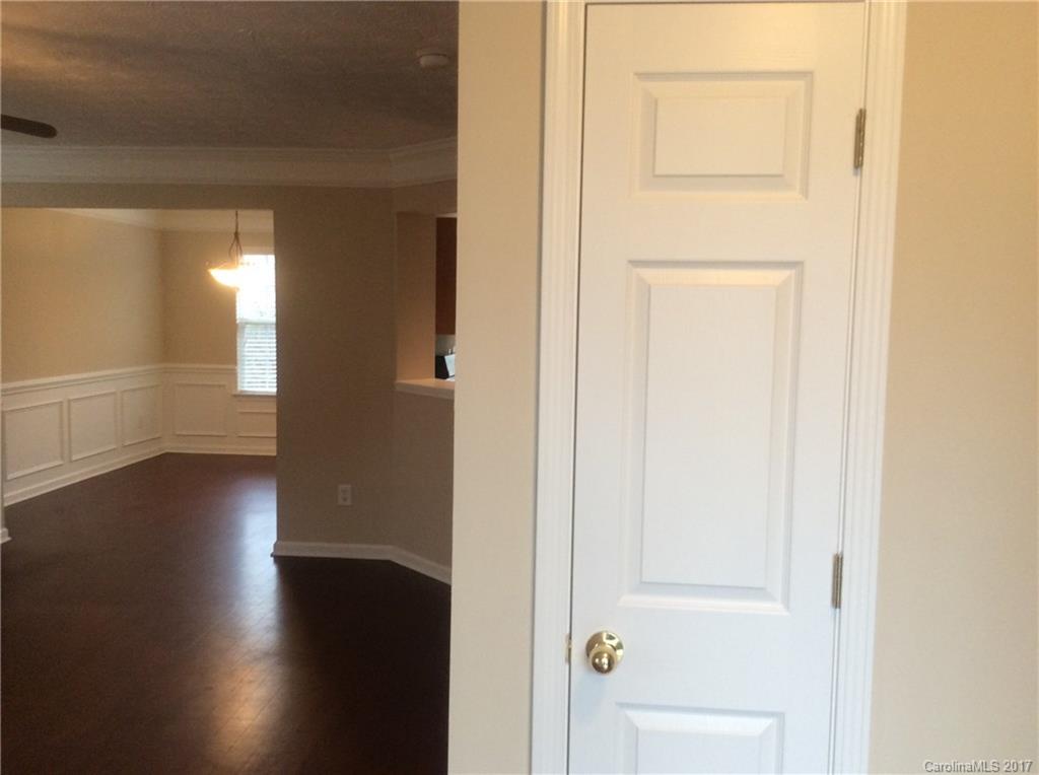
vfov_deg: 44.0
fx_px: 959
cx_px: 520
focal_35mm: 32
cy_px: 388
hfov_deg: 56.9
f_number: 2.4
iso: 80
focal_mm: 3.3
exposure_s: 1/24
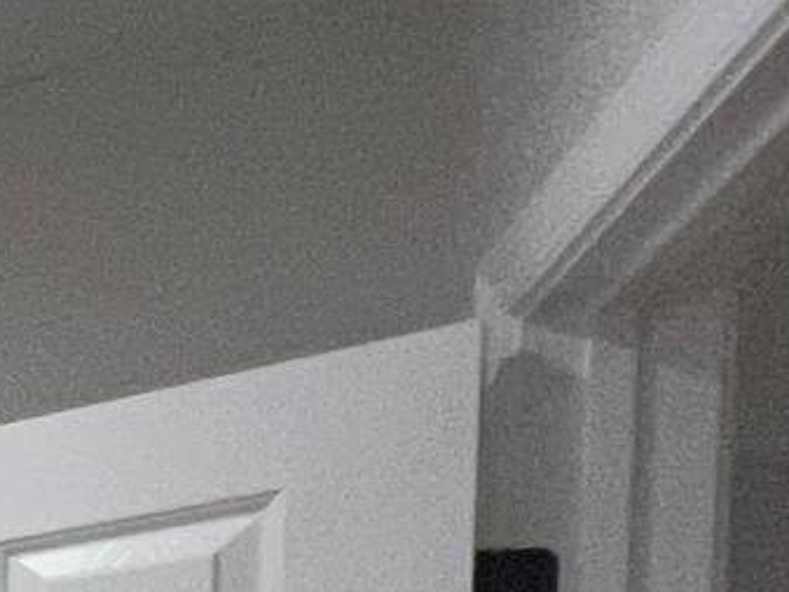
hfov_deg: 12.7
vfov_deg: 14.9
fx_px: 1801
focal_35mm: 79
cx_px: -1400
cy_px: 1214
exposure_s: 1/120
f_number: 1.8
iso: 64
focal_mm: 1.6
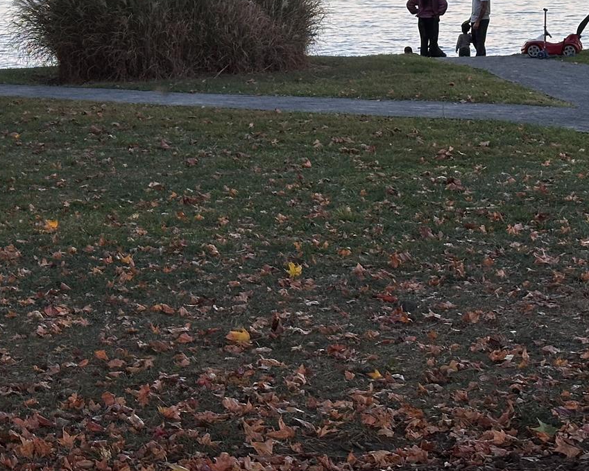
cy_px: 1
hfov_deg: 16.6
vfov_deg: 13.5
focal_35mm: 113
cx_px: -39
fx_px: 1970
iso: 64
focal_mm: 6.86
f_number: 1.78
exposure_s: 1/431
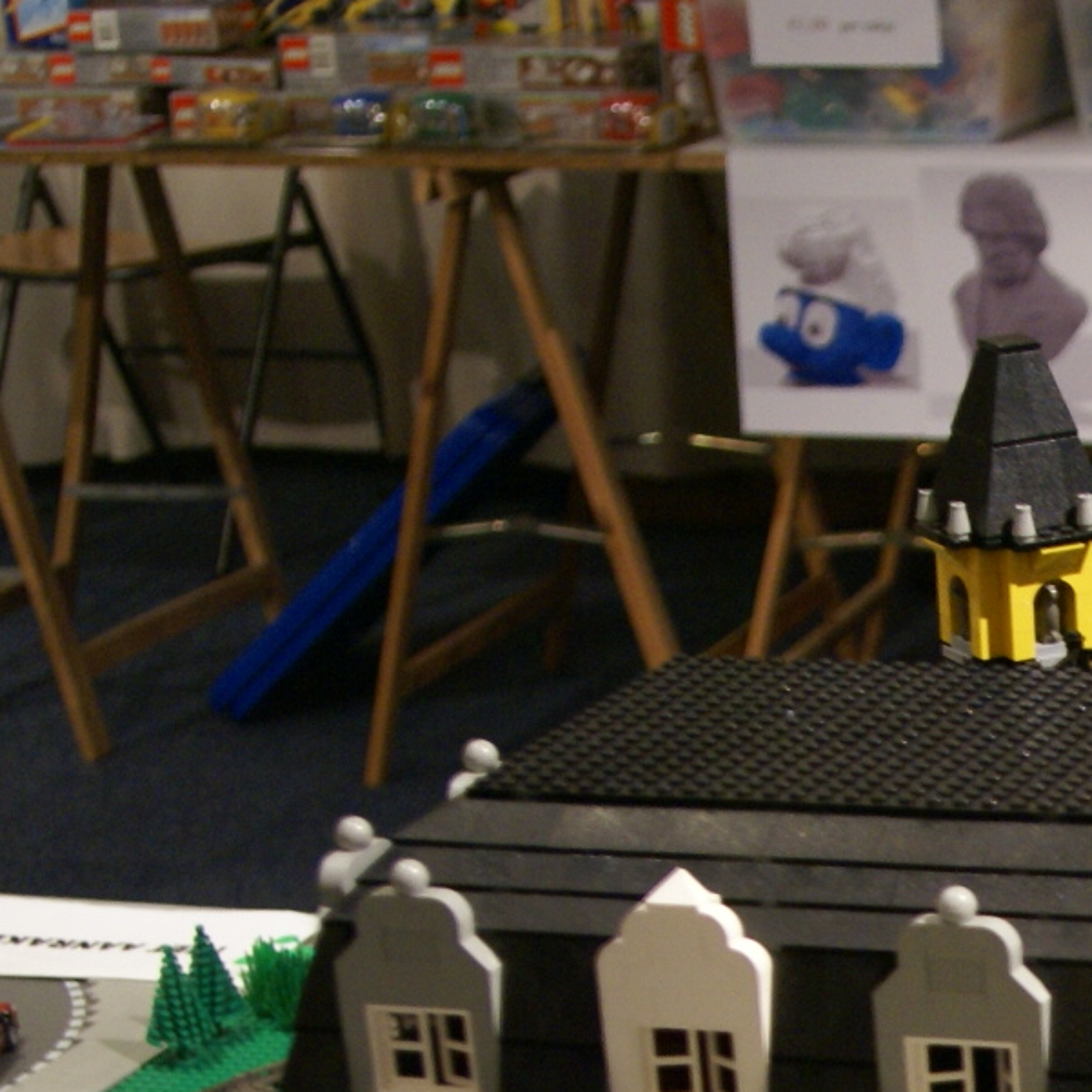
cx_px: 1517
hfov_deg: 14.5
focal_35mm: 114
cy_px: 1137
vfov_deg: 15.0
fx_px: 4069
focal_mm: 28
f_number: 4
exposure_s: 1/8
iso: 400
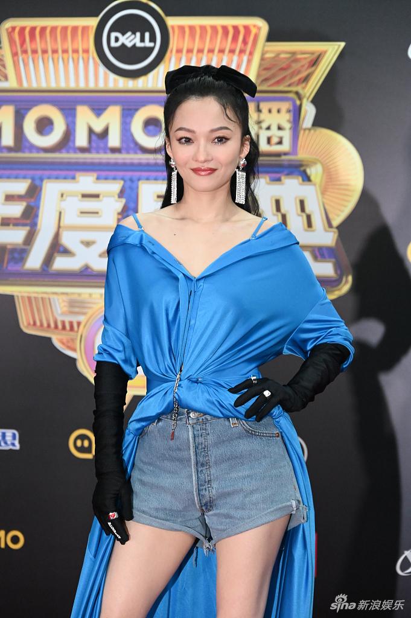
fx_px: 1887
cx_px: 206
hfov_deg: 12.4
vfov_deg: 18.6
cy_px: 309
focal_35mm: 110
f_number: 6.3
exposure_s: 1/125
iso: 8000
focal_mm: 110
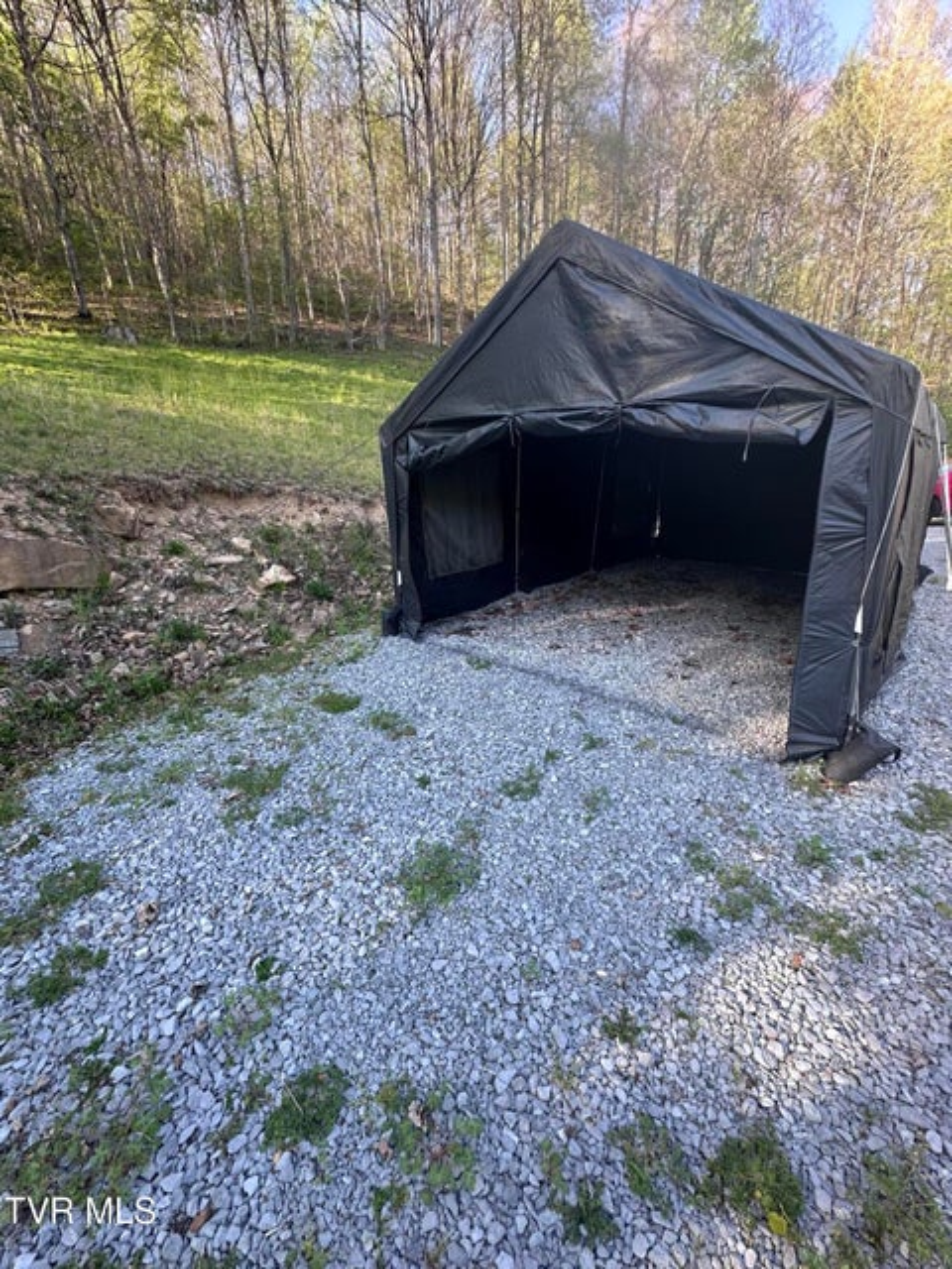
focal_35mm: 14
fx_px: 513
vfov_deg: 102.1
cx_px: 476
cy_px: 634
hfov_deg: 85.7
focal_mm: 2.22
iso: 50
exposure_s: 1/99
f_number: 2.2
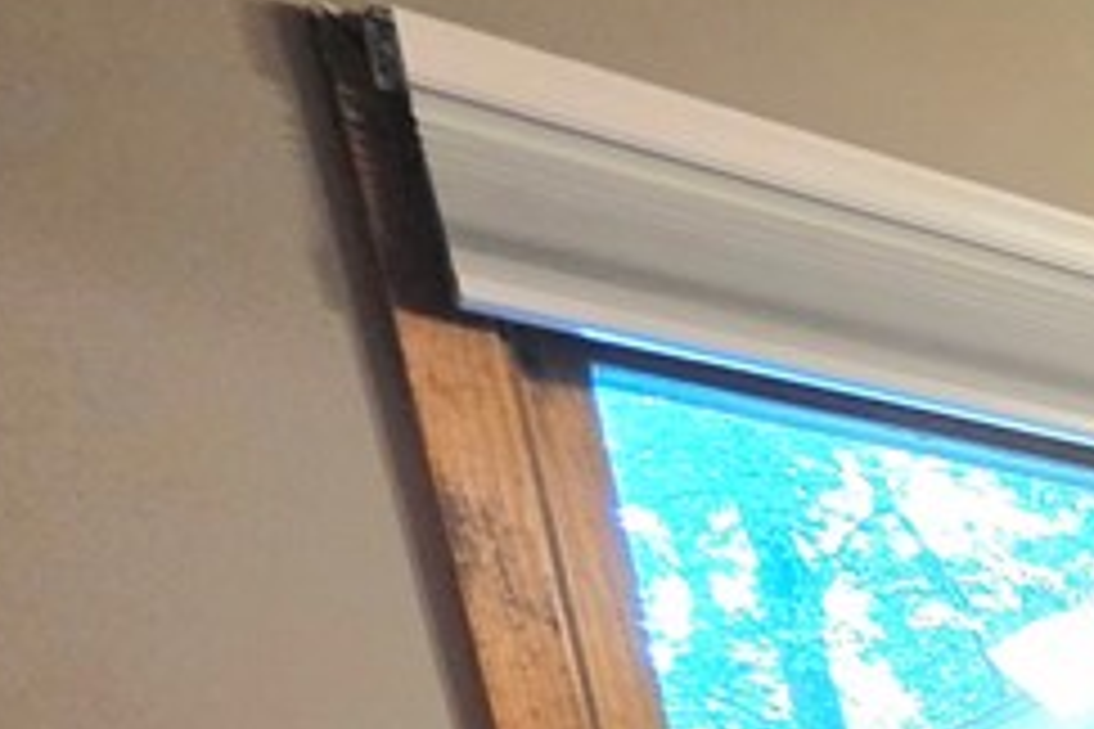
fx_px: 1732
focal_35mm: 57
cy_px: 1674
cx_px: 2238
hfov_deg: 18.8
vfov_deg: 15.4
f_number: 1.9
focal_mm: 2.2
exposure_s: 1/60.2
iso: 640
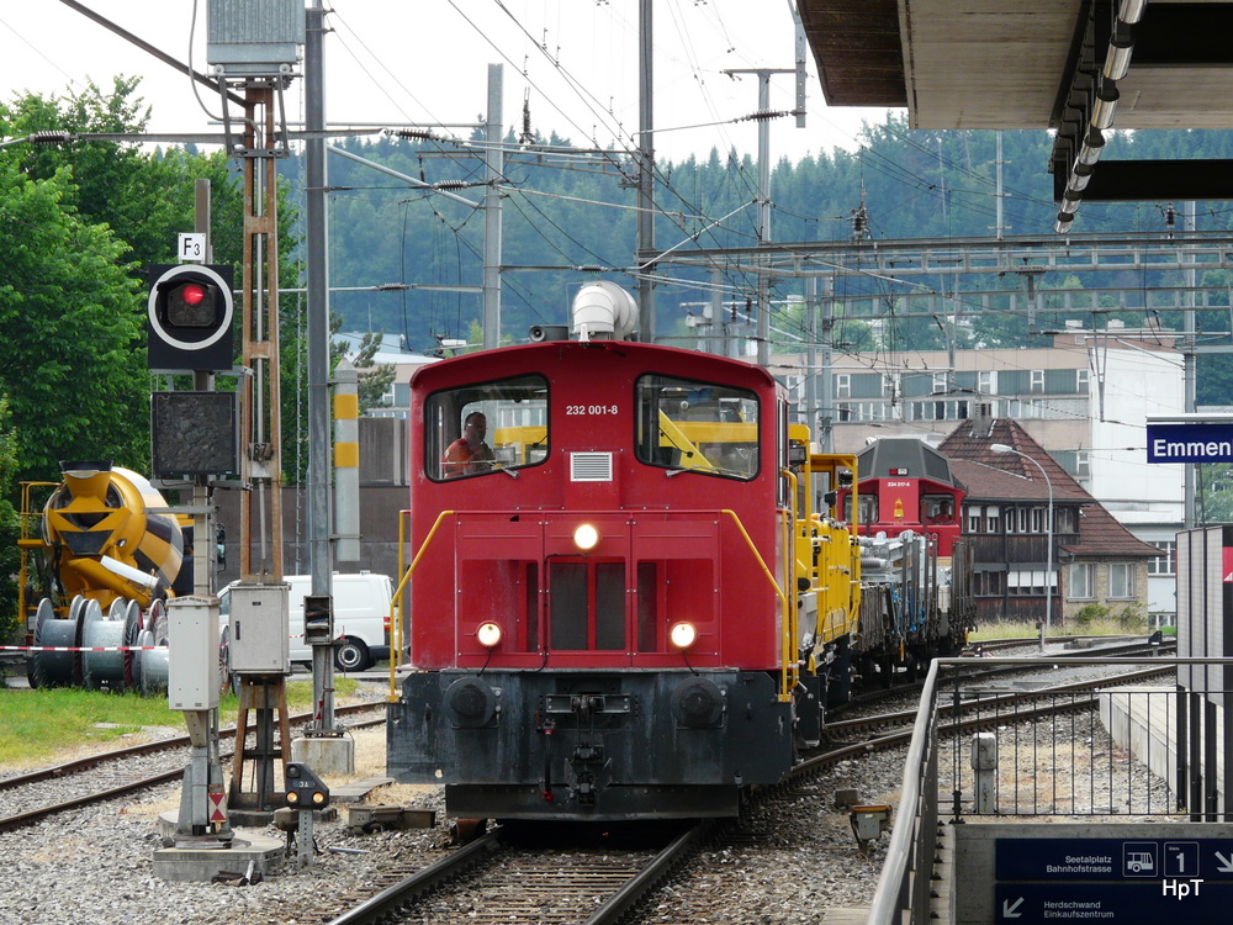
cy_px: 462
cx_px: 616
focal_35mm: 171
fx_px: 6091
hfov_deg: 11.6
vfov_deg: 8.7
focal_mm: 28.1
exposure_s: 1/250
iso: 100
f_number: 4
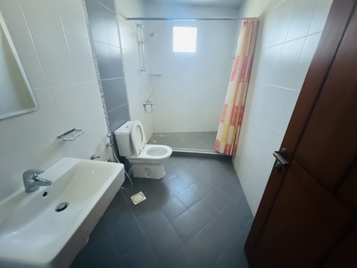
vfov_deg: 89.9
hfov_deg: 106.2
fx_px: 134
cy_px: 134
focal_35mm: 13
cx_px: 178
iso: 1000
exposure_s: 1/46
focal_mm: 1.57
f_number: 1.8
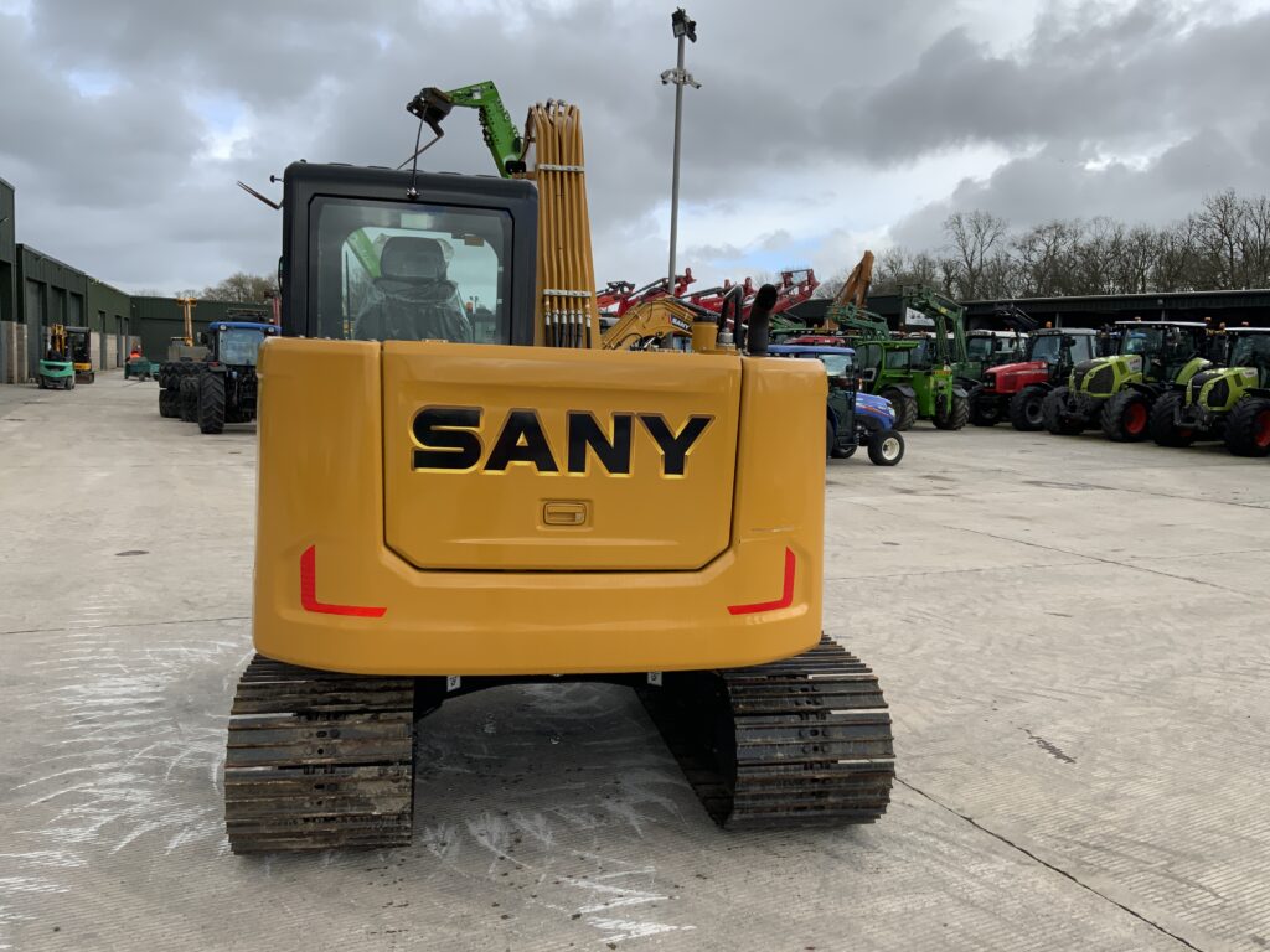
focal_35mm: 29
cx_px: 635
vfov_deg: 48.2
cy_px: 476
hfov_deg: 61.7
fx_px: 1064
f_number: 1.8
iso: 16
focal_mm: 3
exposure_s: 1/580
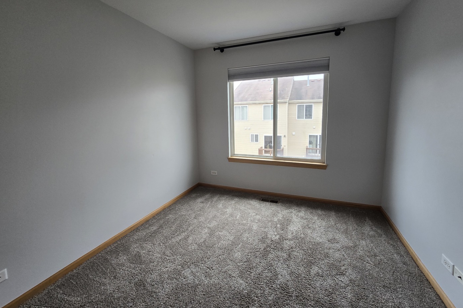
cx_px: 231
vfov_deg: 80.9
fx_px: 180
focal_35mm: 14
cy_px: 137
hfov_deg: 104.3
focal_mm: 2.2
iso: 80
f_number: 2.2
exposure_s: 1/60
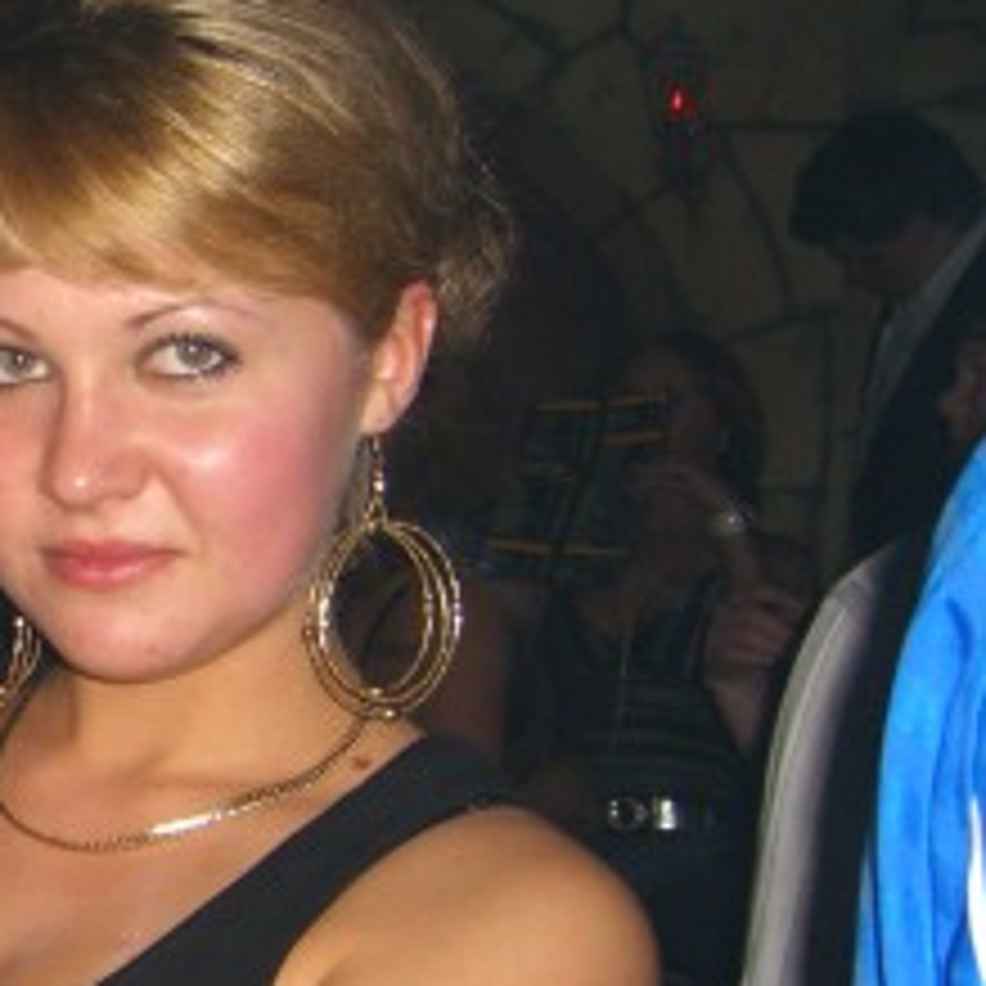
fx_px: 2965
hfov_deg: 17.6
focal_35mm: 92
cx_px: -311
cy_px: 608
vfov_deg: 18.9
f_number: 2.8
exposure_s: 1/60
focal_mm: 7.9
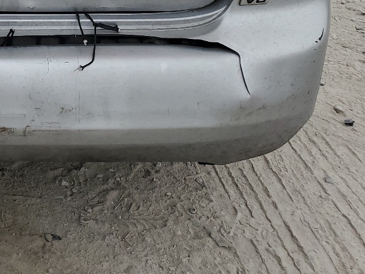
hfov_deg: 26.9
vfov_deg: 20.6
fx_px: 696
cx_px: -39
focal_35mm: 66
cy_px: -66
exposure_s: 1/5000
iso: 50
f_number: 1.5
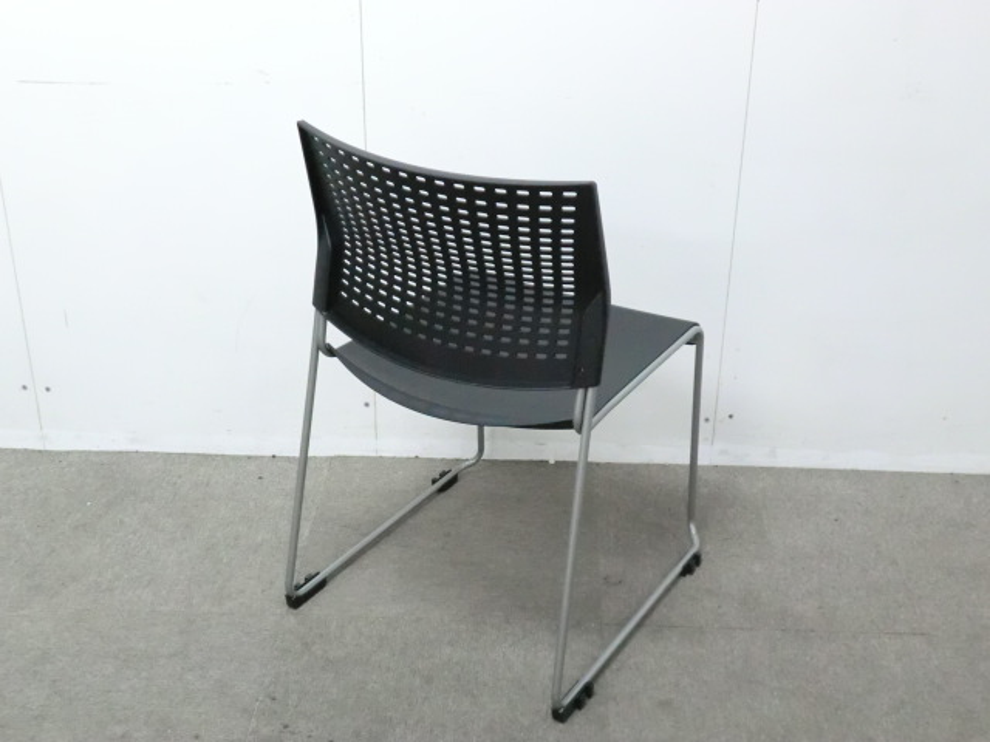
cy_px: 371
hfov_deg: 42.1
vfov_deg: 32.2
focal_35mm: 45
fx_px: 1287
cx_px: 495
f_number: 4.3
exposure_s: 1/30
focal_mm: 8.2
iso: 800
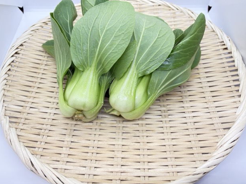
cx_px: 119
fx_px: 192
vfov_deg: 51.3
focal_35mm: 27
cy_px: 89
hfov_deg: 65.3
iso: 100
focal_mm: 5.96
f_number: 1.6
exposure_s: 1/121
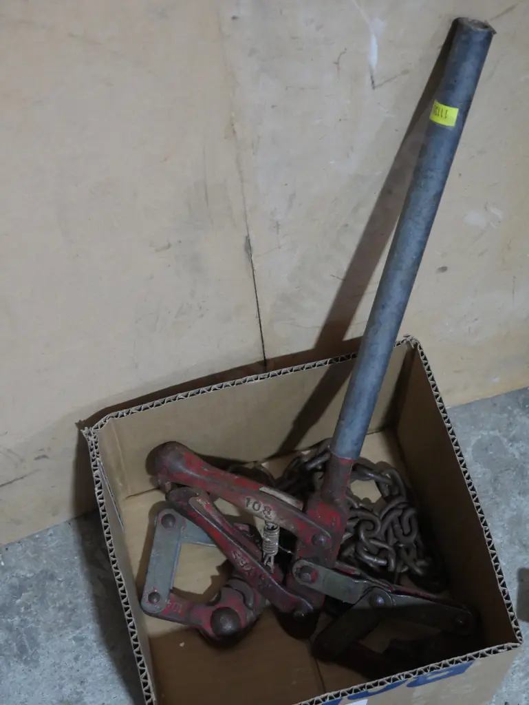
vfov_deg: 28.5
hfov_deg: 21.6
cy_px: 352
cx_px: 264
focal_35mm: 68
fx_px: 1384
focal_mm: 34
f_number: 5.4
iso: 1600
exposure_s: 1/80
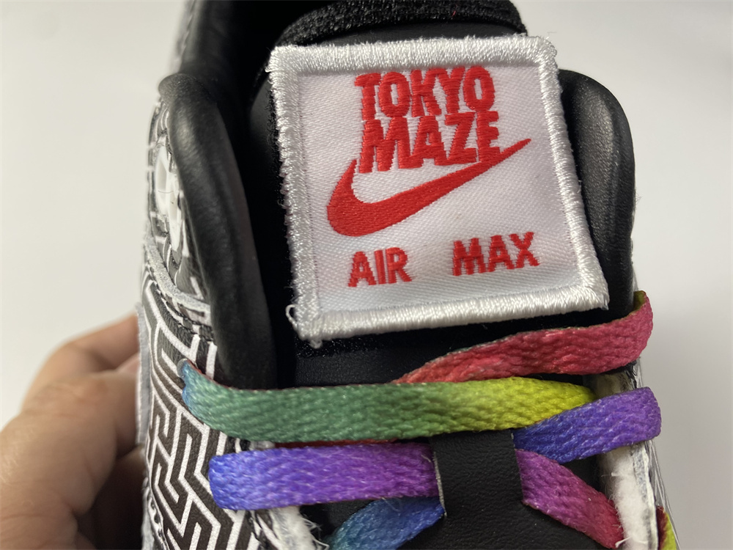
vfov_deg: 53.1
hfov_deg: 67.3
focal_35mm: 26
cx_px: 366
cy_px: 275
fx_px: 551
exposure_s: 1/100
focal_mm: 4.25
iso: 100
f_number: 1.8
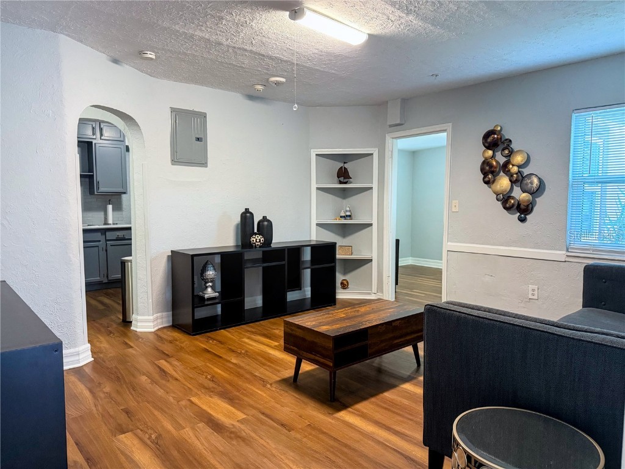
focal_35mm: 24
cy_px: 234
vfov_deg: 56.8
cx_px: 312
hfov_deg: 71.6
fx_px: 433
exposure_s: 1/60
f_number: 1.78
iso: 500
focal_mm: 6.76
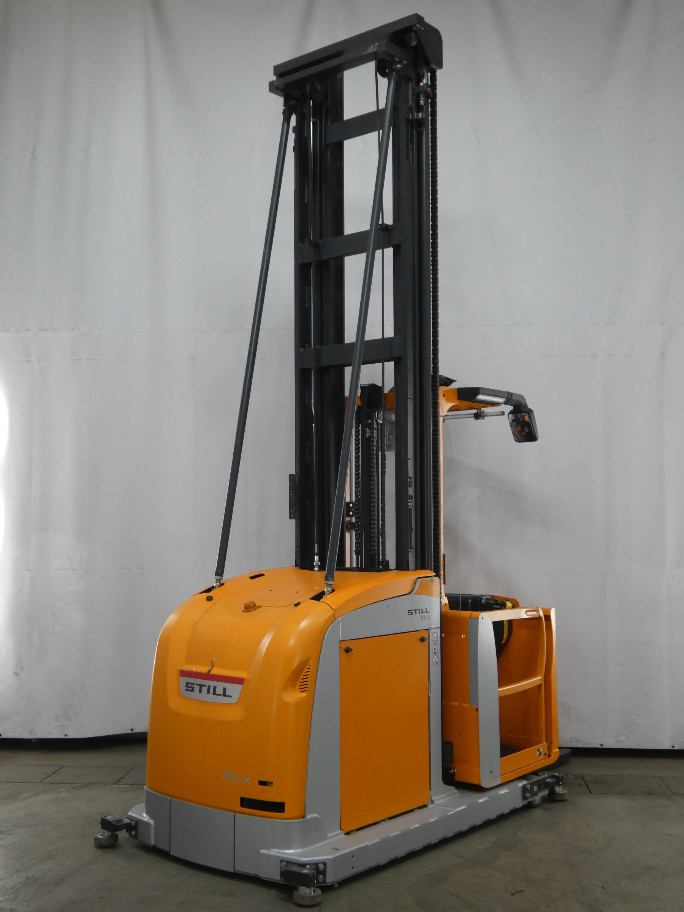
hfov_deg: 36.8
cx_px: 342
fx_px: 1028
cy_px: 456
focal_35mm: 39
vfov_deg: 47.9
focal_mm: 7.1
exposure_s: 1/80
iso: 320
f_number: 3.6
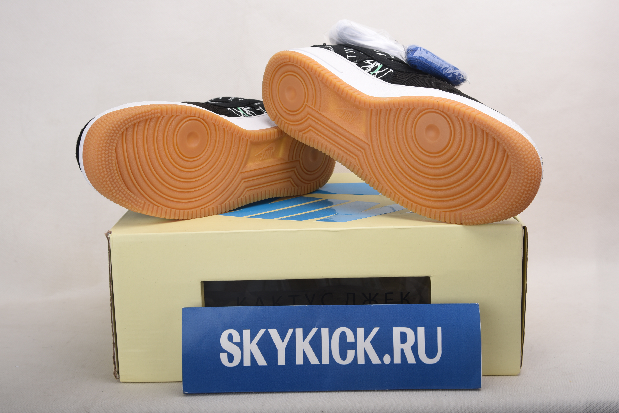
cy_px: 206
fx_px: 1066
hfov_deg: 32.4
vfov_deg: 21.9
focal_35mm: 62
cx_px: 310
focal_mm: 62
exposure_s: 1/200
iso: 100
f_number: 9
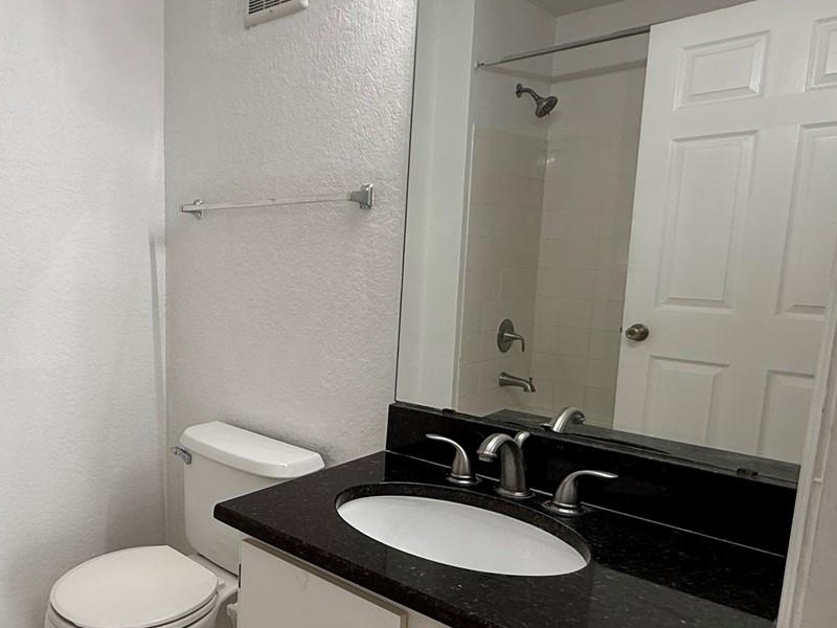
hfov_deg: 58.9
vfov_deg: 49.6
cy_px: 352
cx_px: 176
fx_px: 677
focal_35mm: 28
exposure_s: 1/120
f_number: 2.2
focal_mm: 2.22
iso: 80
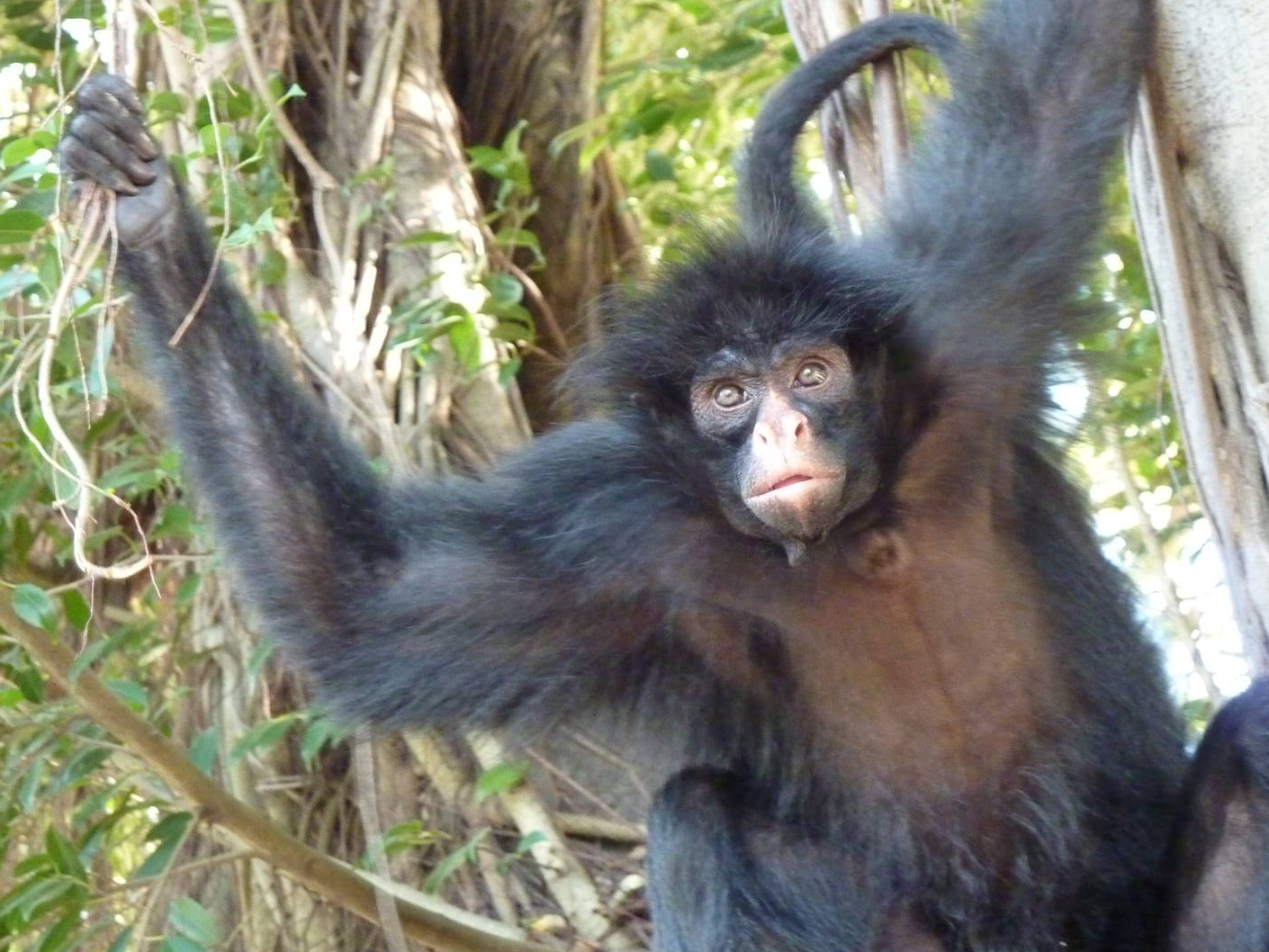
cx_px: 715
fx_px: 4950
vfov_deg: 11.0
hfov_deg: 14.6
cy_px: 451
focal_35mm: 135
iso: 800
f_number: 4.4
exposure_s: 1/30
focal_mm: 19.5
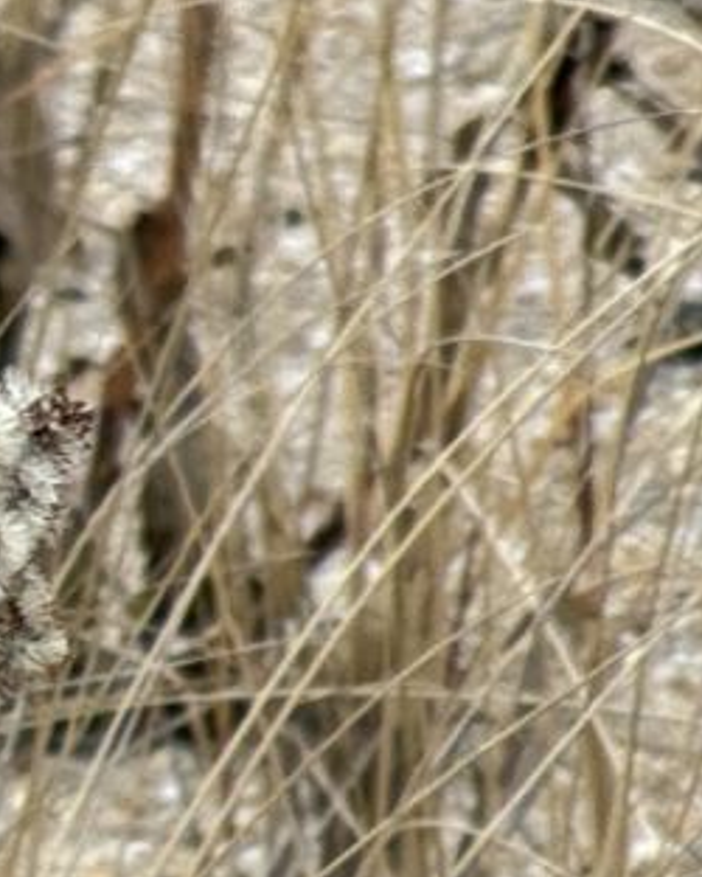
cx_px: -531
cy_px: 1107
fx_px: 19485
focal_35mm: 751
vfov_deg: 2.6
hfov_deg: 2.1
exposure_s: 1/220
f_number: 2.8
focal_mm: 15.66
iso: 40
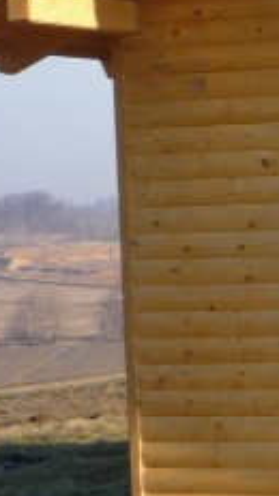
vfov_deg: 14.8
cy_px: 210
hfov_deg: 7.4
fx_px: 1906
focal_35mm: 145
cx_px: 828
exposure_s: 1/400
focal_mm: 5.2
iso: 100
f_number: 4
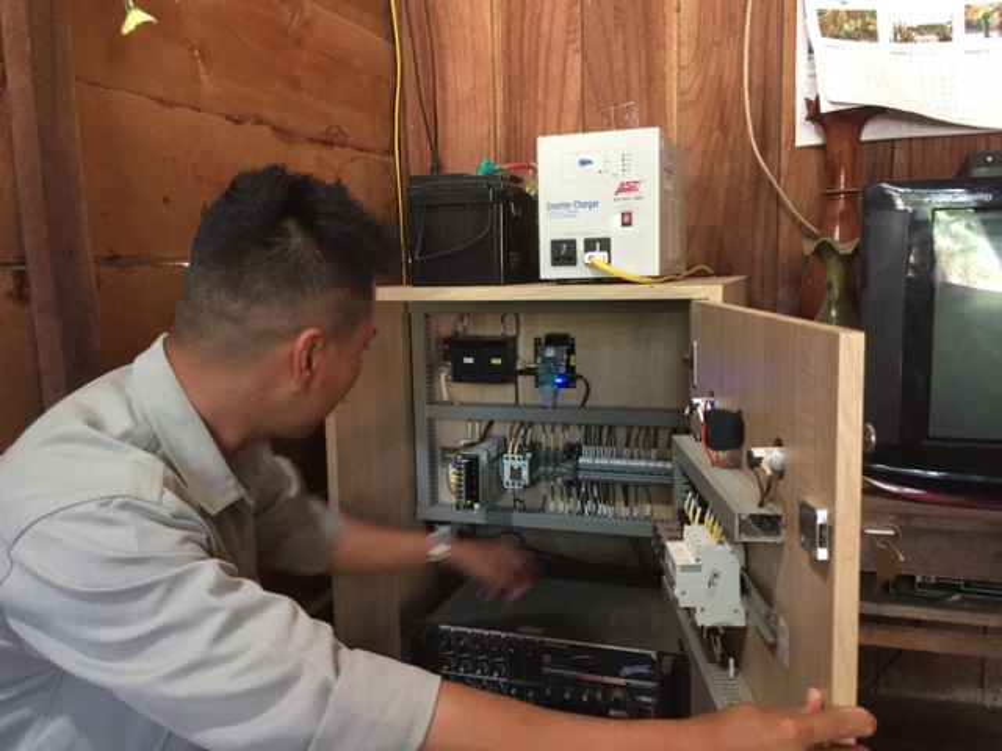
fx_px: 839
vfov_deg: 48.2
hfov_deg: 61.7
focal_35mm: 29
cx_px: 501
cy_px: 376
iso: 250
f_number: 2.2
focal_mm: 4.15
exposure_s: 1/20
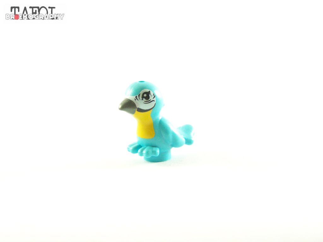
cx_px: 162
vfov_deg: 18.0
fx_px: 765
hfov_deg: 23.8
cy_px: 121
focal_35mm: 82
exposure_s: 1/45
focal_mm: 13.7
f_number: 3.6
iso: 400
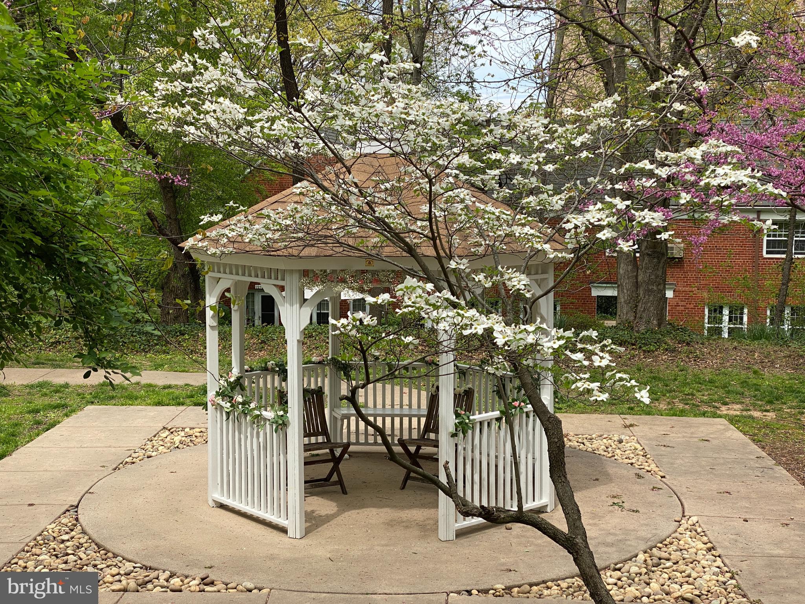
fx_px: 1209
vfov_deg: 28.0
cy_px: 302
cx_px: 402
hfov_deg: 36.8
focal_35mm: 52
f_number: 2
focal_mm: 6
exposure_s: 1/527
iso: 20
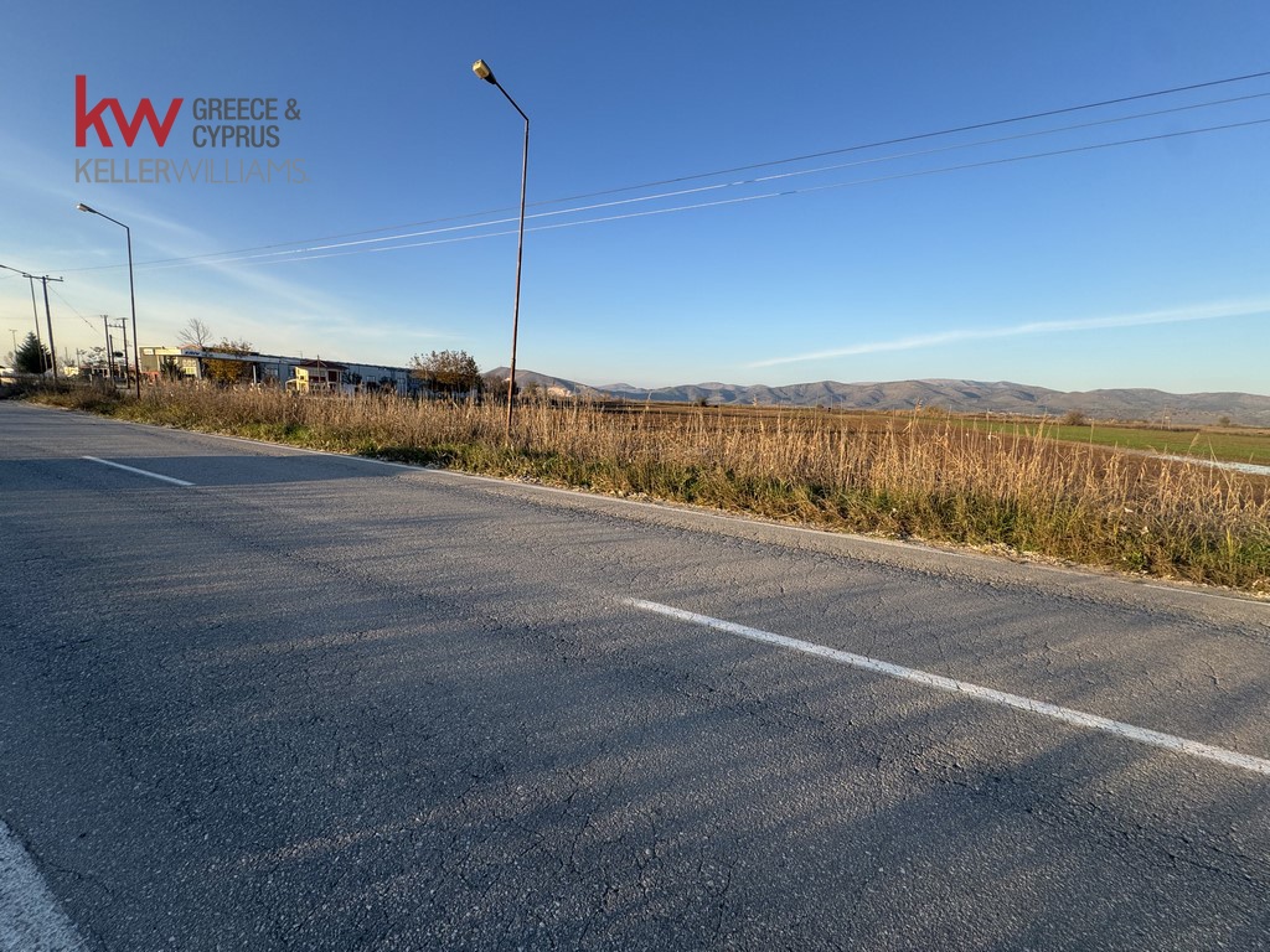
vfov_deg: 85.7
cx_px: 635
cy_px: 476
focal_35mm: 14
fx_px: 514
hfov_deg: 102.1
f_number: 2.2
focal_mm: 2.22
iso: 50
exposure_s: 1/610
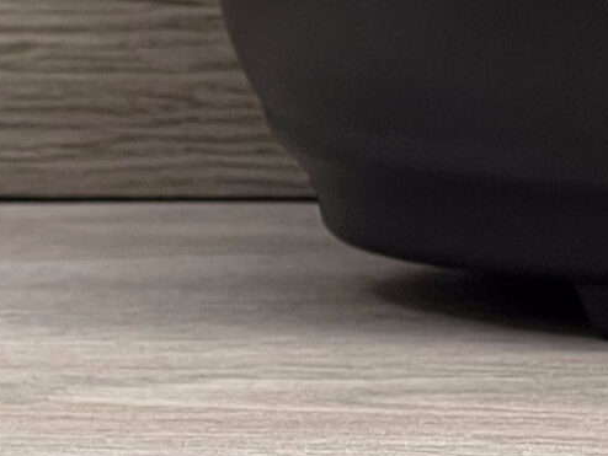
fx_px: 7011
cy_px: -167
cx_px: -599
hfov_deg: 4.9
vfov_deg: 3.7
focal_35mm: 399
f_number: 2.8
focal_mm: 9
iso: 80
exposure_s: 1/100
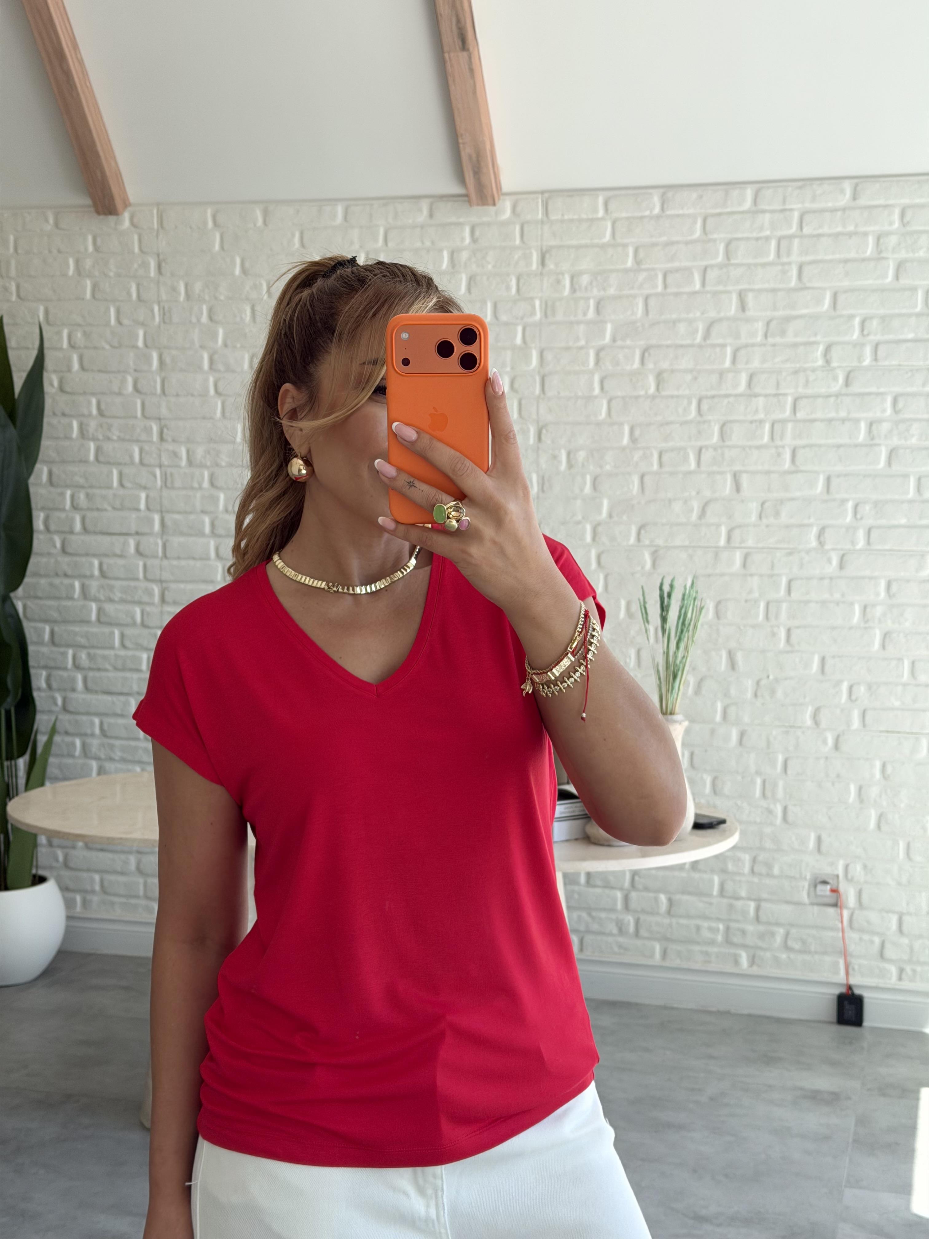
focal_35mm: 48
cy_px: 620
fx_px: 1718
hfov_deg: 30.3
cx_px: 464
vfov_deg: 39.7
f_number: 1.78
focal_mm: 6.76
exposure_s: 1/592
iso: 80
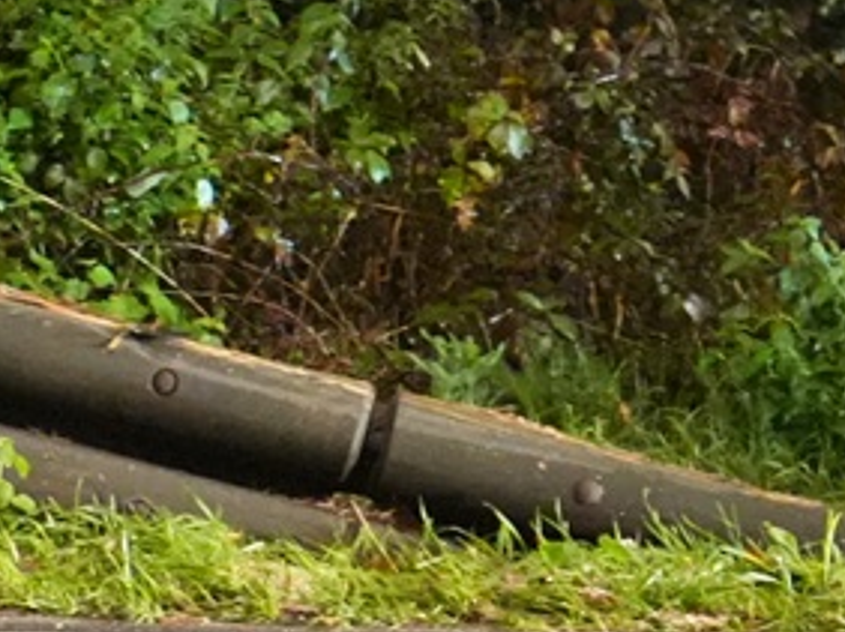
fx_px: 7829
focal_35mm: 321
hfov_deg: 5.8
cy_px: 42
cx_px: -1663
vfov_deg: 4.6
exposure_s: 1/20
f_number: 4
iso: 12800
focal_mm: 49
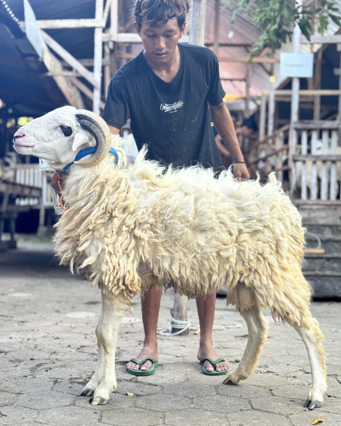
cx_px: 169
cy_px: 201
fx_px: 643
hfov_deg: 29.7
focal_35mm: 51
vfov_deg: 36.6
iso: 125
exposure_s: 1/60
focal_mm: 6.76
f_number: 1.78
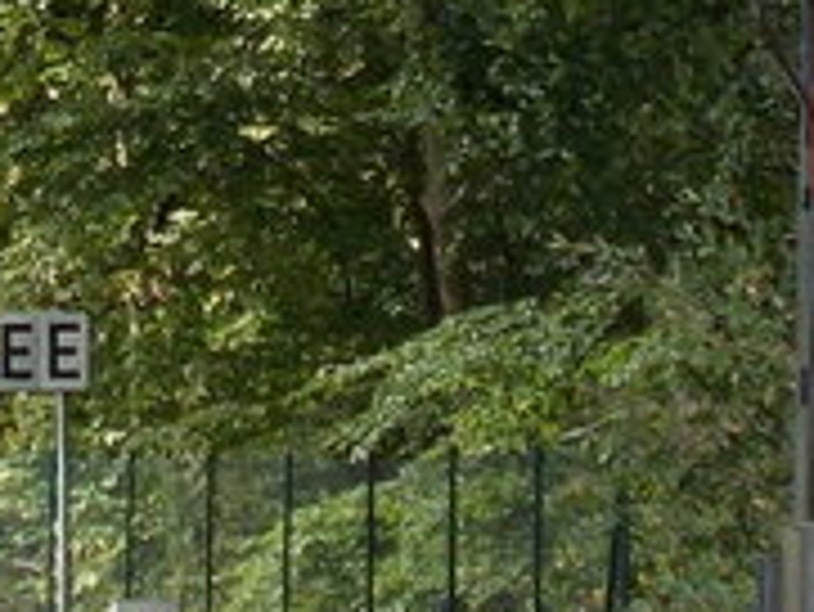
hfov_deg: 6.0
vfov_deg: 4.5
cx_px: 117
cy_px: -252
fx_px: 7812
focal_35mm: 332
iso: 80
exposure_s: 1/60
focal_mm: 9
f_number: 4.5
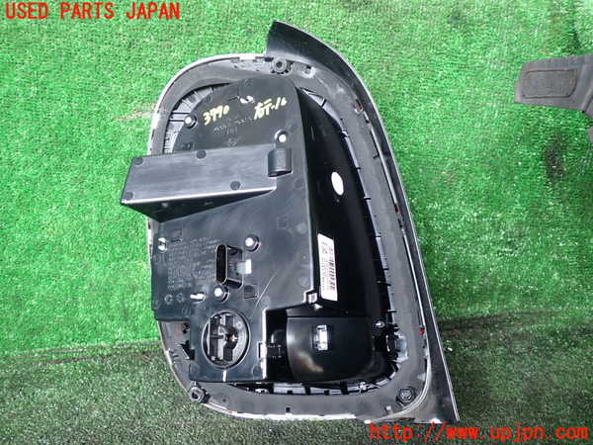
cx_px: 296
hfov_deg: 60.0
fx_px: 514
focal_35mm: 30
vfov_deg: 46.8
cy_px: 222
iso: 200
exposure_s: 1/40
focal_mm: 5.4
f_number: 2.3
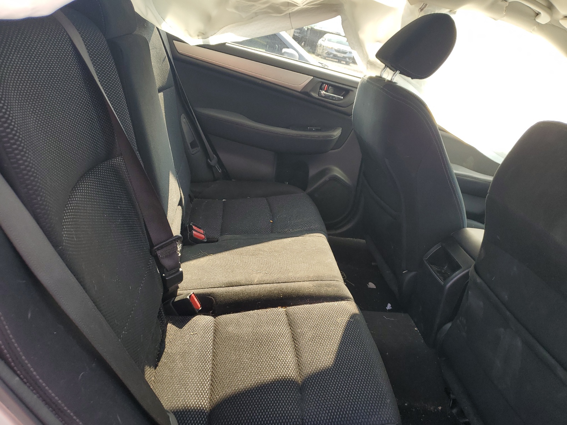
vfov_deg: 53.1
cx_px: 284
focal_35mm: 26
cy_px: 212
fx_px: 426
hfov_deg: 67.3
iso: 50
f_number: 1.5
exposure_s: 1/156
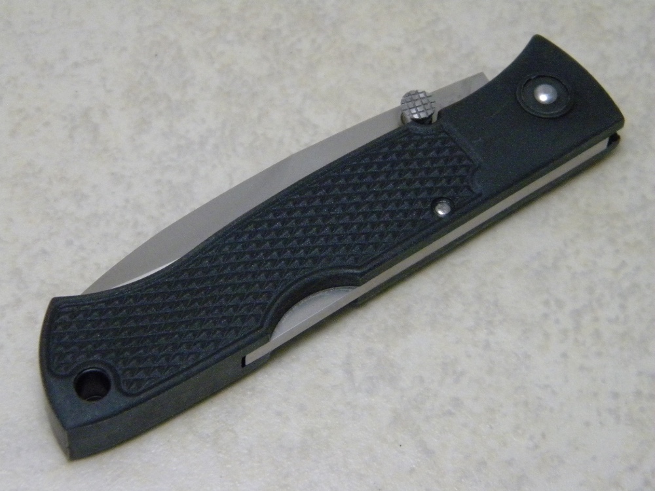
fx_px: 1987
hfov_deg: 18.7
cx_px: 328
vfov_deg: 14.1
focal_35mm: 105
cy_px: 246
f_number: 4.7
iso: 800
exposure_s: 1/50.8
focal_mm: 19
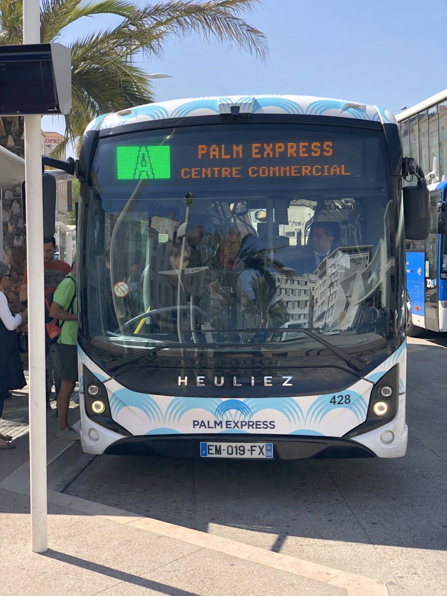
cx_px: 224
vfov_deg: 36.8
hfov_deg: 28.0
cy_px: 298
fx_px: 895
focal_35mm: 52
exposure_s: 1/685
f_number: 2.4
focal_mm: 6
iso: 16
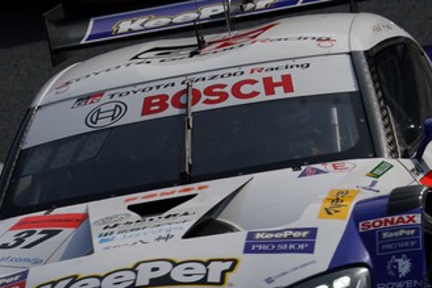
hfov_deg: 1.9
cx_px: 203
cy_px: 216
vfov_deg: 1.3
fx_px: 12869
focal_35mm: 1072
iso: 100
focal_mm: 489
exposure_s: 1/400
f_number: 11
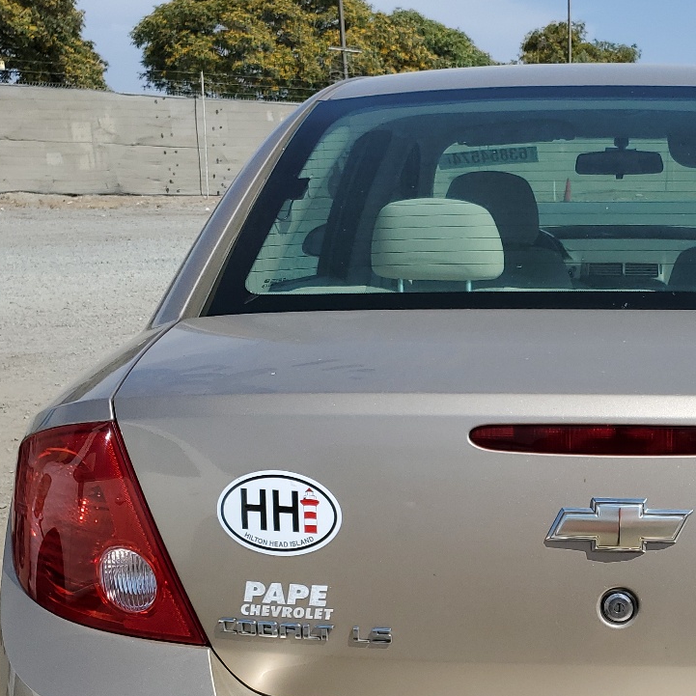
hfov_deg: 32.0
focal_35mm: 51
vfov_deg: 32.5
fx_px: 1160
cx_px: 603
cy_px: 556
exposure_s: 1/5000
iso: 50
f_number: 1.5
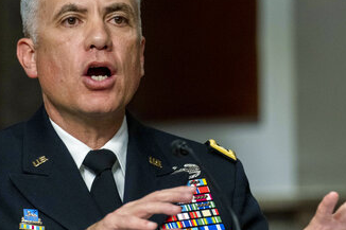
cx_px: 138
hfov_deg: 4.1
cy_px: 107
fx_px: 4861
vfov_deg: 2.7
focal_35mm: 506
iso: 6400
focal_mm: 322
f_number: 5.6
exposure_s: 1/200
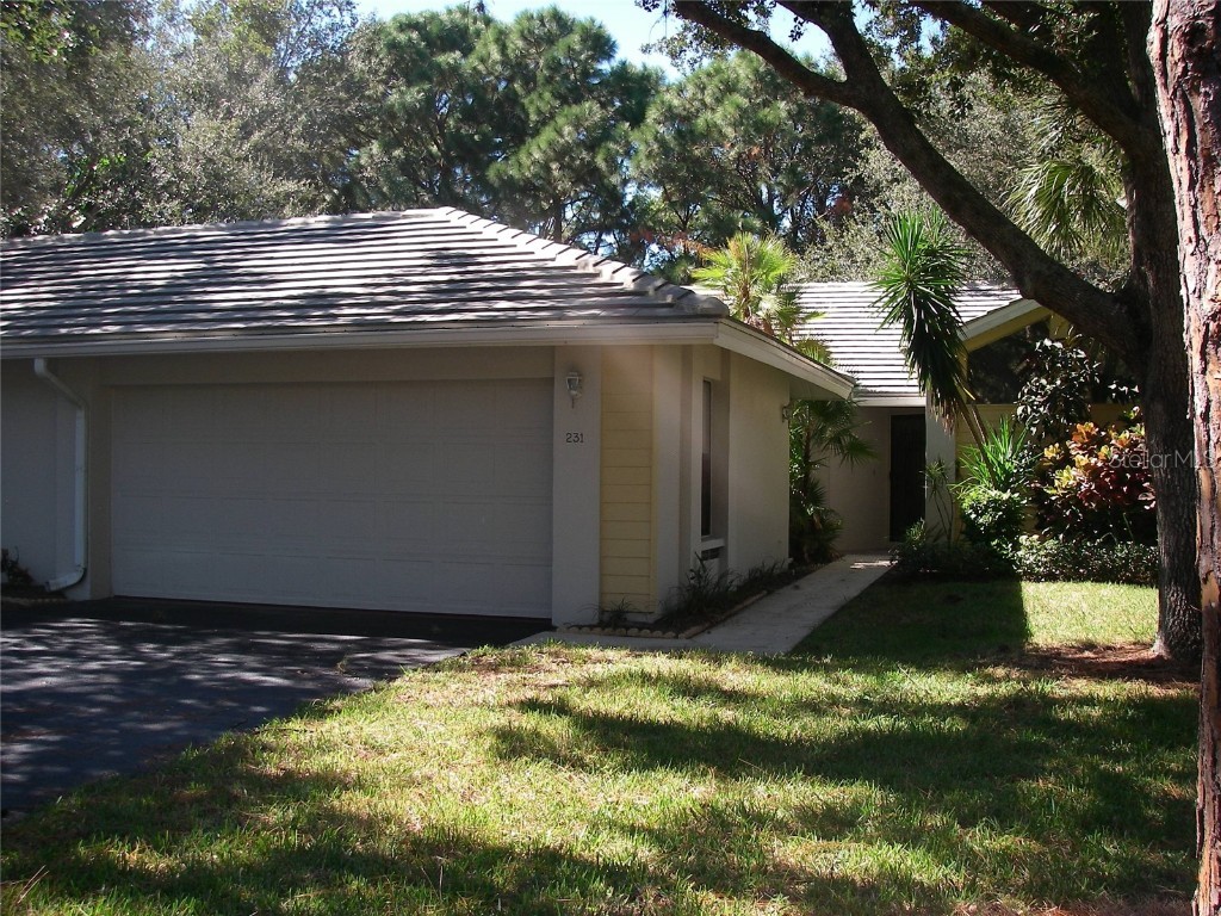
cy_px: 458
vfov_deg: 37.7
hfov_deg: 49.0
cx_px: 610
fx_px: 1340
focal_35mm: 38
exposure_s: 1/200
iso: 64
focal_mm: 6.3
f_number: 3.3
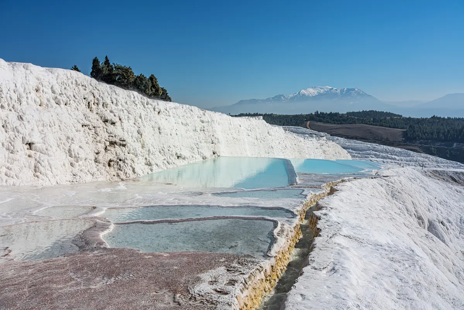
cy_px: 155
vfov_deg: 38.9
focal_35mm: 34
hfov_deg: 55.8
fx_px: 438
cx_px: 232
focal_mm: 34
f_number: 9
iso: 50
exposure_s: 1/400
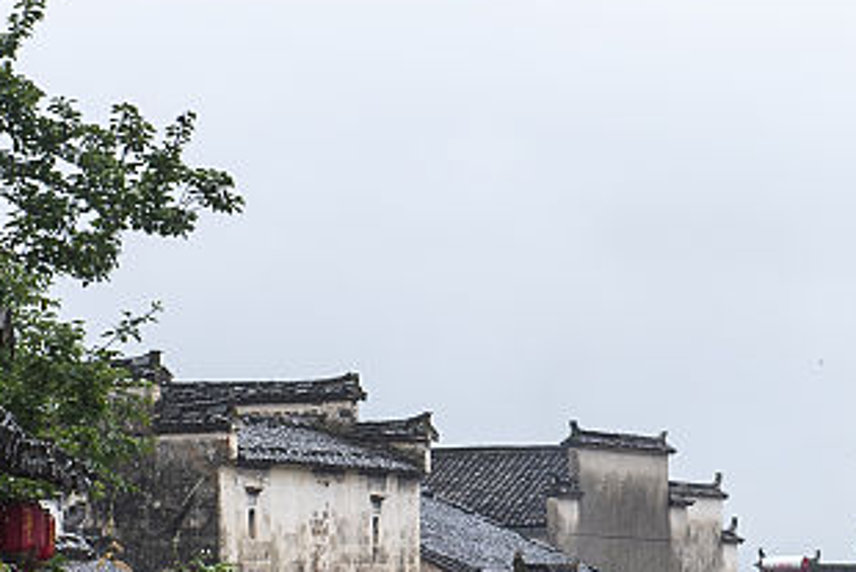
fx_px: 5709
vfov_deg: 5.7
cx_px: 469
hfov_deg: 8.6
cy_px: 669
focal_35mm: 240
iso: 100
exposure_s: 1/125
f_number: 5.6
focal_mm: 62
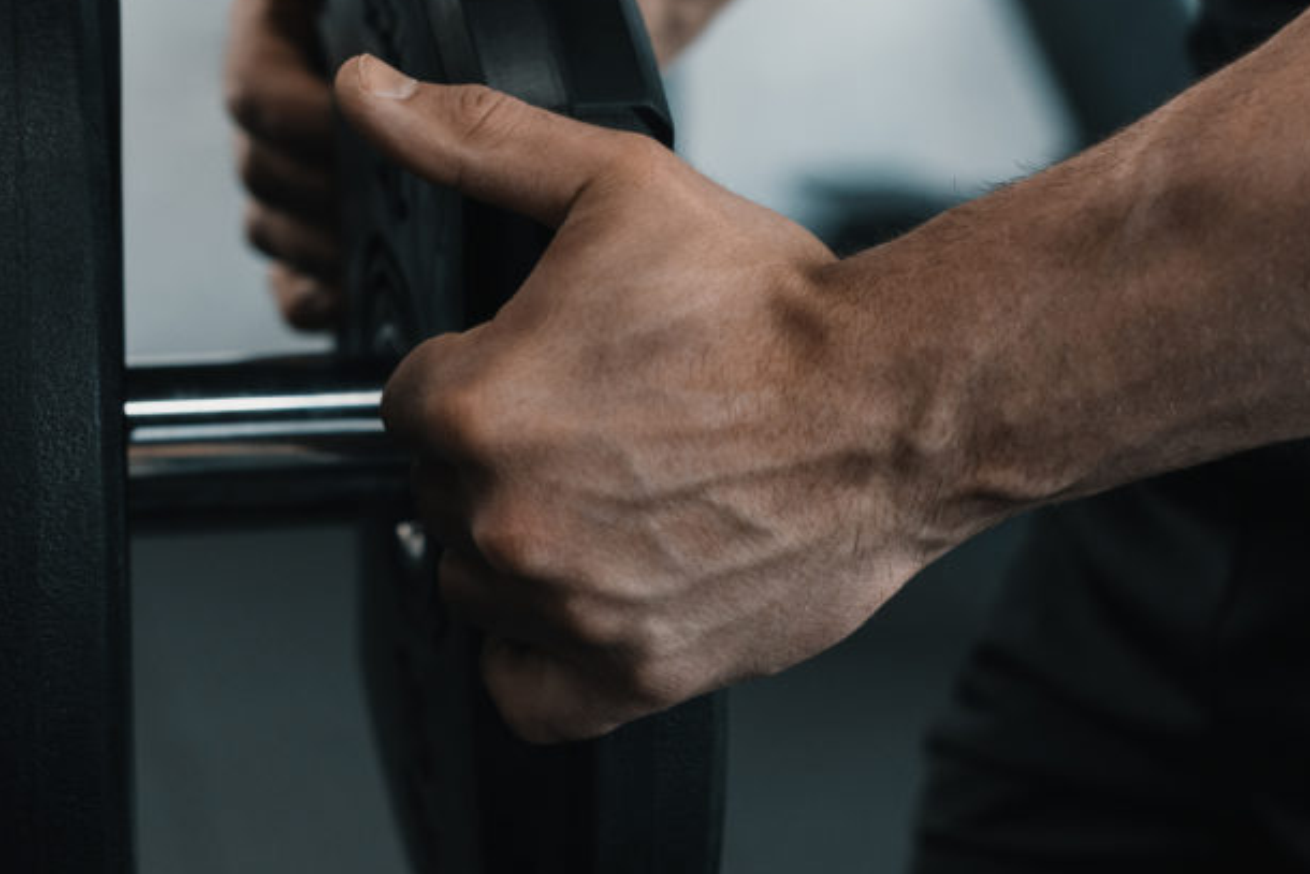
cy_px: 409
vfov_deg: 16.3
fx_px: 3057
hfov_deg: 24.1
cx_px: 530
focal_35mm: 84
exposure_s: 1/160
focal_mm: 50
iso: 1000
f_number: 4
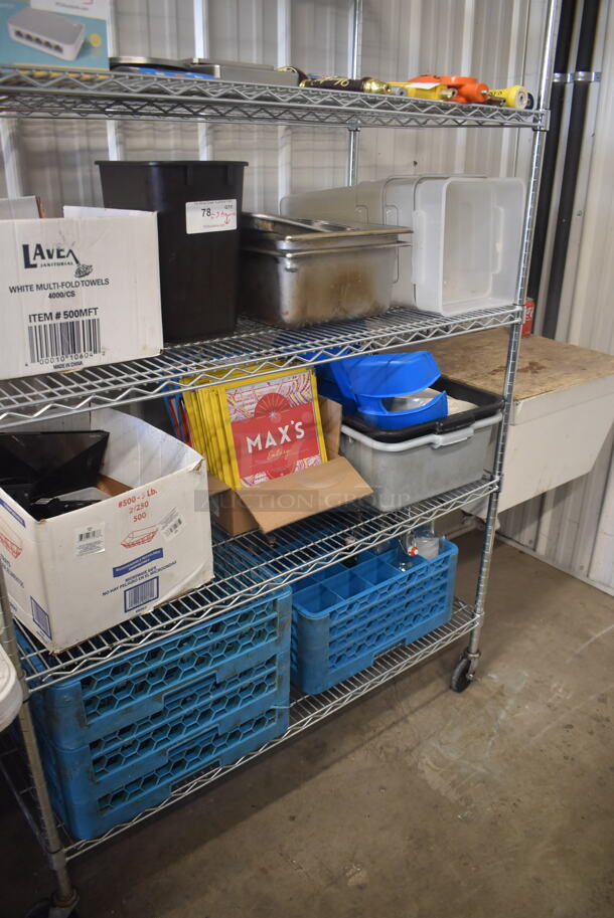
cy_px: 459
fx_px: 690
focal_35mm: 27
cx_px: 307
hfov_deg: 48.0
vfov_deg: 67.3
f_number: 4
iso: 1100
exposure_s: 1/60
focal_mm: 18
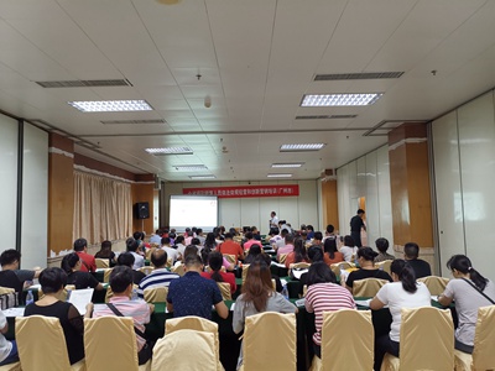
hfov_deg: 65.3
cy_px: 186
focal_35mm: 27
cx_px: 248
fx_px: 386
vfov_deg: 51.4
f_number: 1.8
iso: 250
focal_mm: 4.75
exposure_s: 1/50
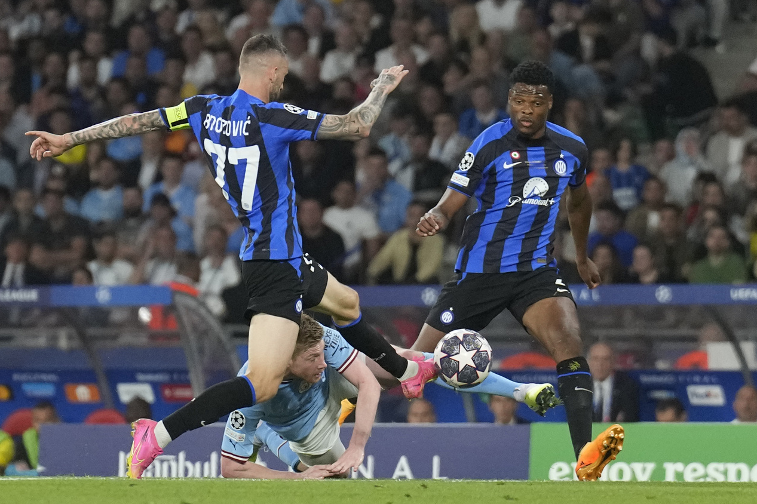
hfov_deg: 9.3
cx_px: 350
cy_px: 245
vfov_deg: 6.2
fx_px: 4646
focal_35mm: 221
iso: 3200
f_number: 3.2
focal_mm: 200
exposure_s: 1/2000
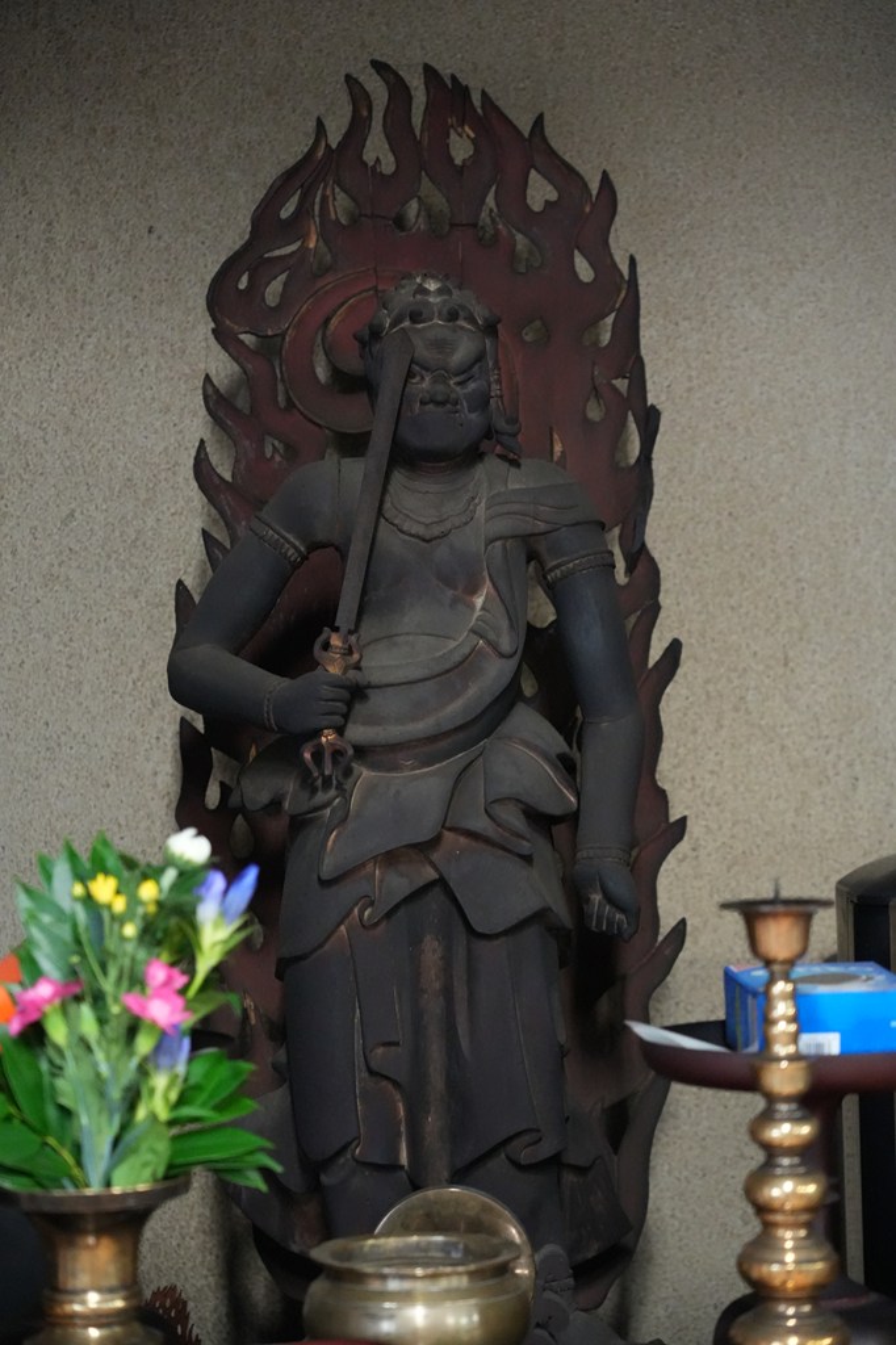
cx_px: 448
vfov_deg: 26.3
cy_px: 672
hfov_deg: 17.7
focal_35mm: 77
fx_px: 2876
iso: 12800
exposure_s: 1/50
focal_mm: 77
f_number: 4
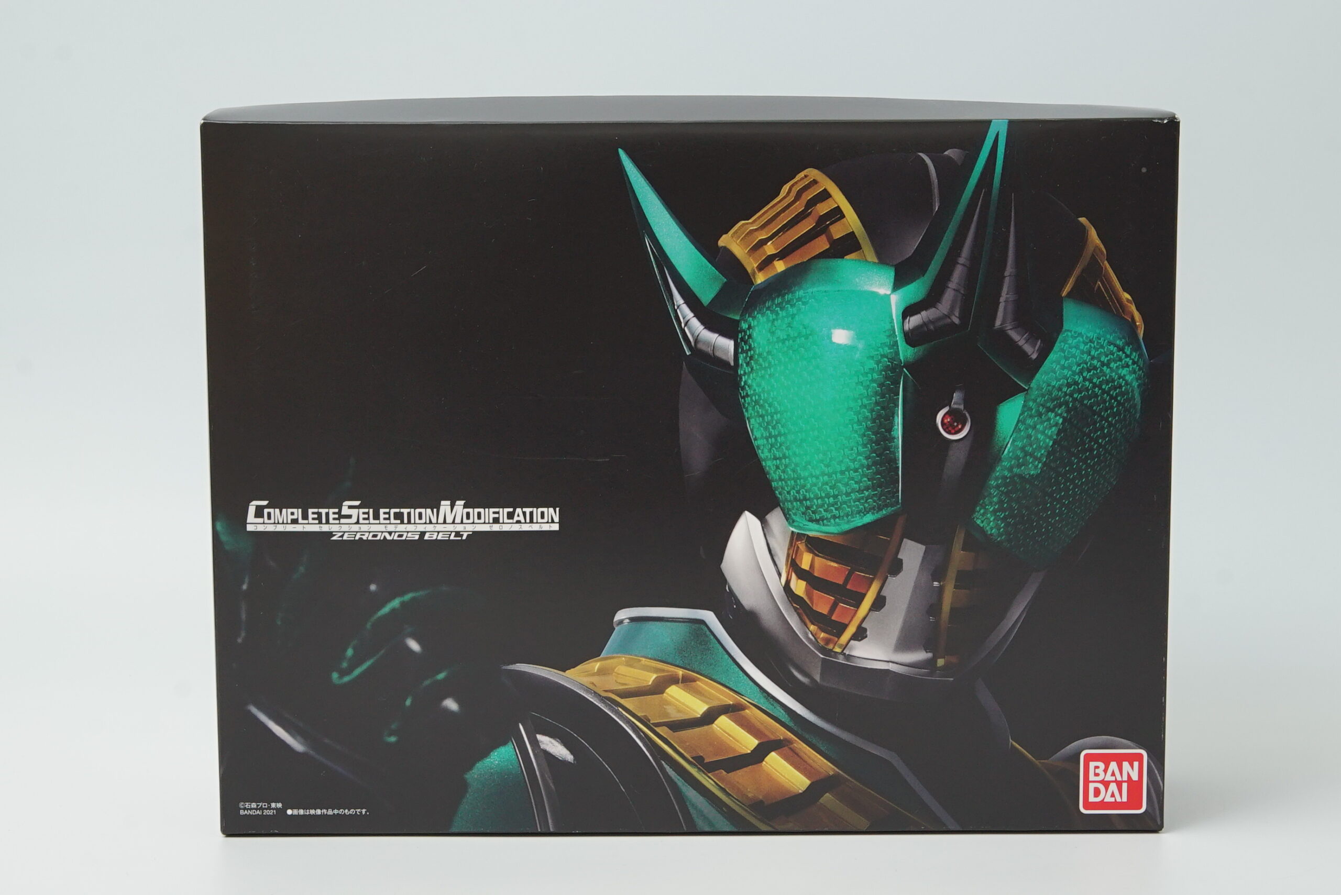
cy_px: 448
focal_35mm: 75
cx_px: 670
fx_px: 2795
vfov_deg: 18.2
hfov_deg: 27.0
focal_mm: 50
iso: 1000
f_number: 10
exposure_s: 1/20
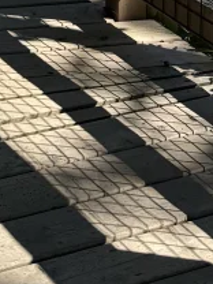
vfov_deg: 10.1
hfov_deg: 8.6
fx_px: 1362
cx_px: -162
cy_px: -445
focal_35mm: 166
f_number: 1.78
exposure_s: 1/2907
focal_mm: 6.76
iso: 80
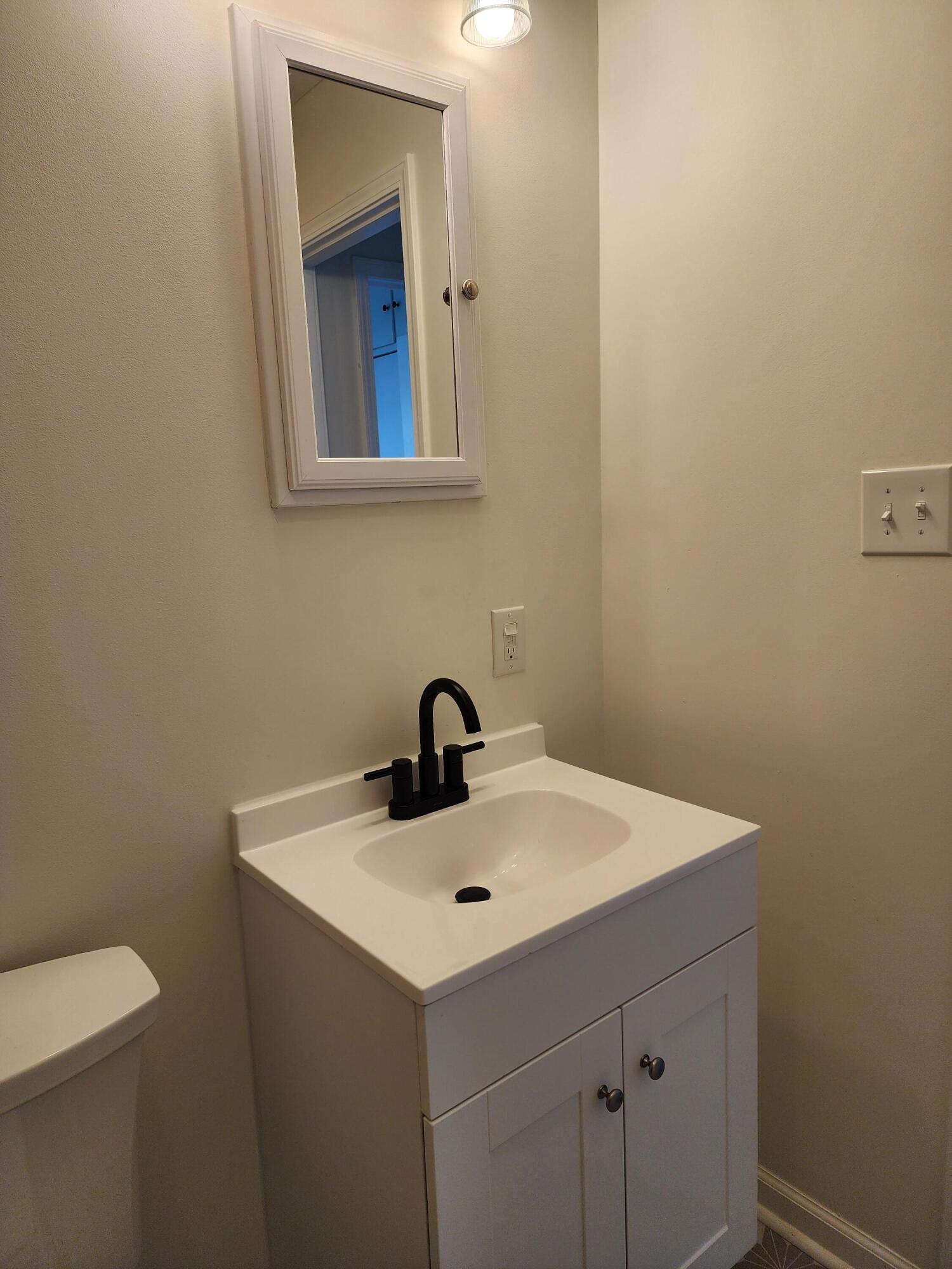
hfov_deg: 58.9
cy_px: 634
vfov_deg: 73.9
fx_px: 843
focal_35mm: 23
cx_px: 476
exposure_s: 1/120
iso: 40
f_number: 1.8
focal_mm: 6.4
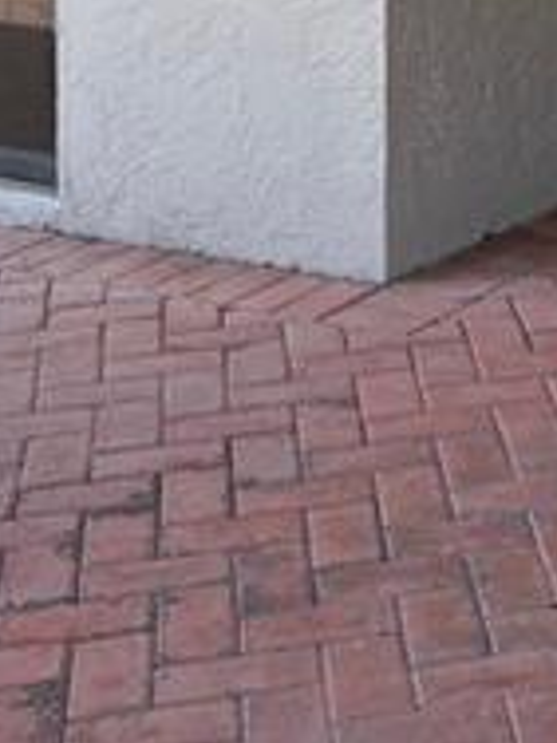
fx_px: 2274
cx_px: 786
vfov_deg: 16.7
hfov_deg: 13.3
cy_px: -391
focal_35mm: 106
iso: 50
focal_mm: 5.7
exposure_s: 1/949
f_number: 1.5
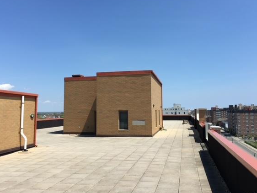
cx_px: 130
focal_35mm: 33
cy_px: 89
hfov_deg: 55.3
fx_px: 245
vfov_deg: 42.9
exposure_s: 1/2475
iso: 32
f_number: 2.2
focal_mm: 4.15
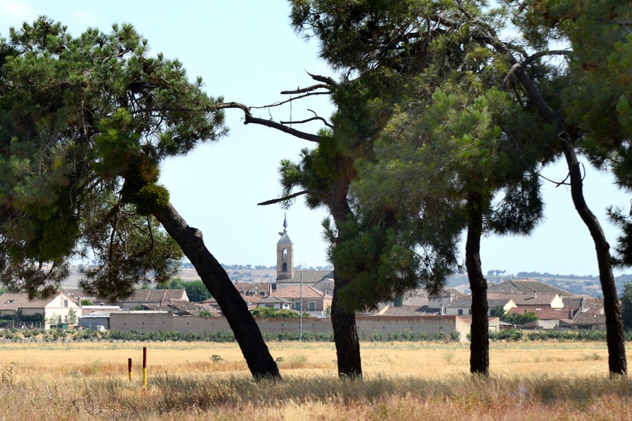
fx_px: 4581
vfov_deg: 5.3
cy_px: 287
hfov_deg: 7.9
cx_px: 289
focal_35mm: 261
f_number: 8
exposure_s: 1/250
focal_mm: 120
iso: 100
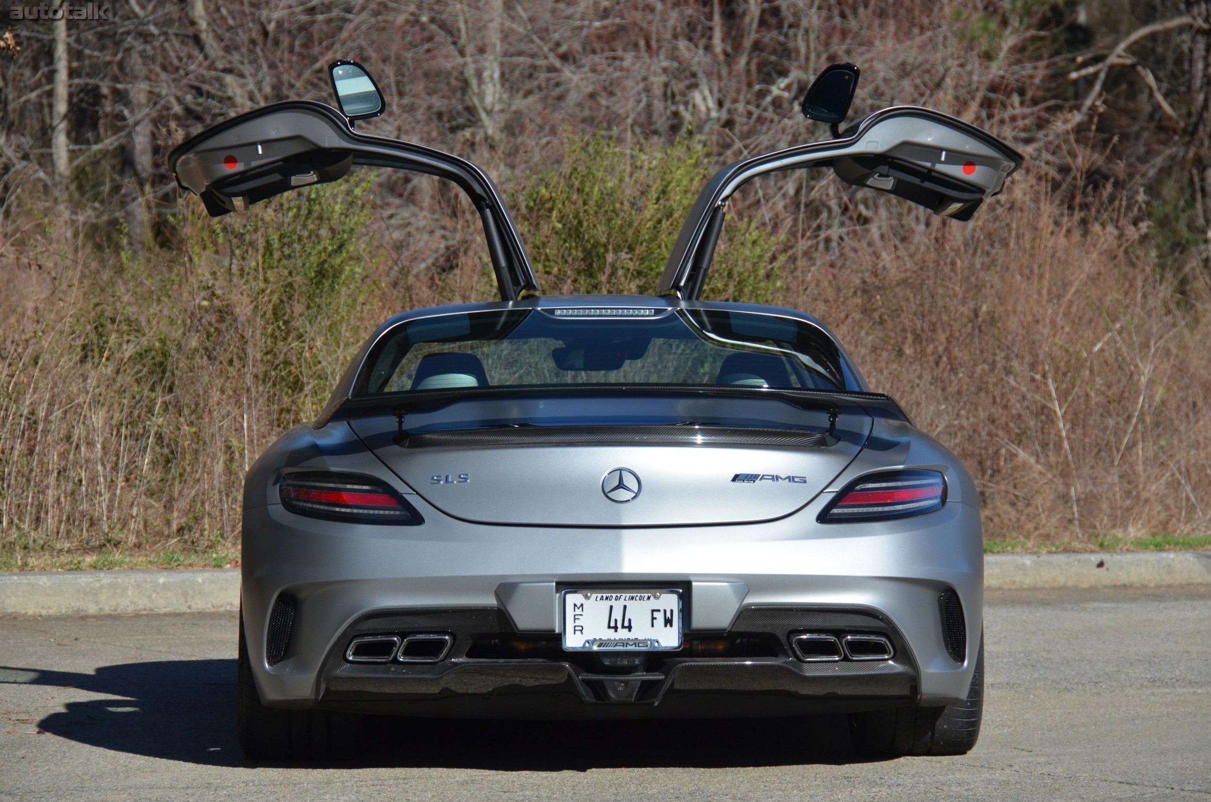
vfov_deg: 8.1
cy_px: 401
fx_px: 5640
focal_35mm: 168
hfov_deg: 12.3
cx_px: 606
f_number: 7.1
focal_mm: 112
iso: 400
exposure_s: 1/2000
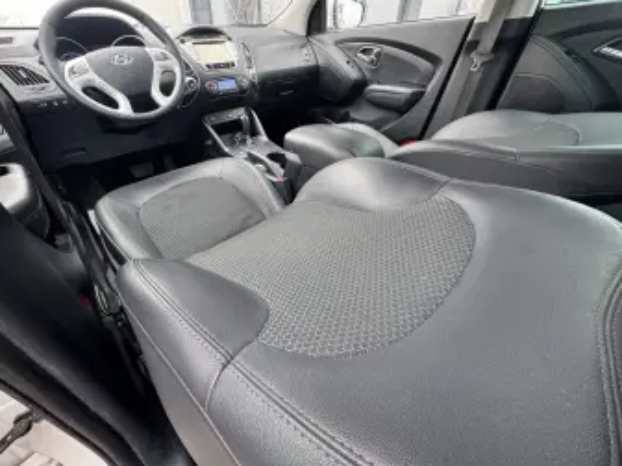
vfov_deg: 81.6
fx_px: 270
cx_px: 291
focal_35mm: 15
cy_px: 218
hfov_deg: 98.0
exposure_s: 1/99
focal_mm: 2.22
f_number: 2.2
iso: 250
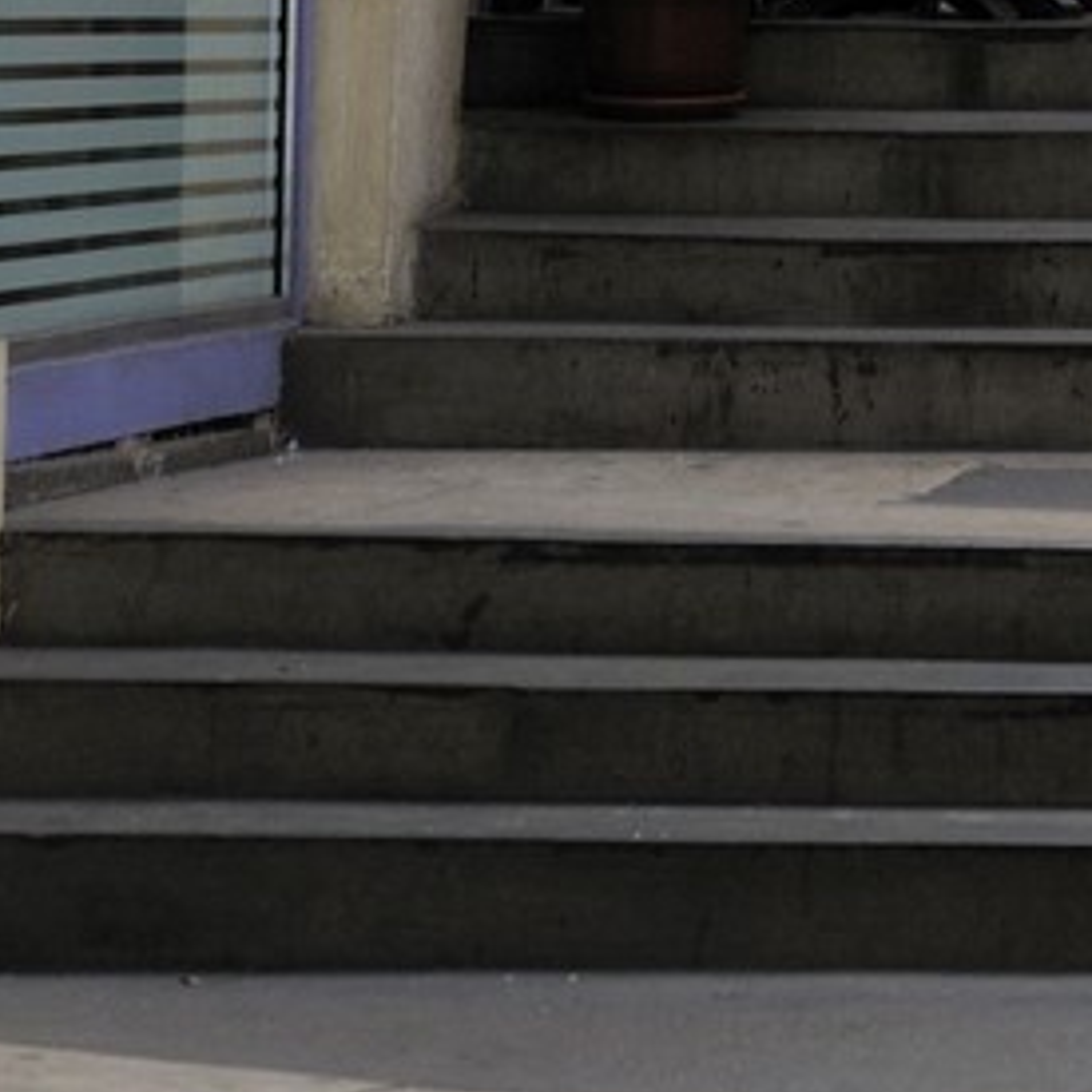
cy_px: -1576
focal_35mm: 237
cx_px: 1275
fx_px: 8459
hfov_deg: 7.3
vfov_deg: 7.0
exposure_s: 1/80
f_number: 5.6
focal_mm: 48
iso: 400
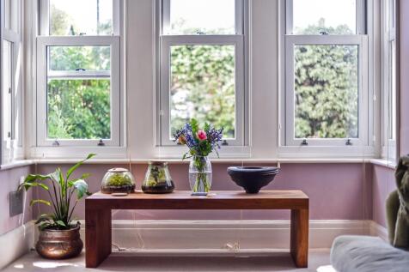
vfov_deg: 27.0
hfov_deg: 39.6
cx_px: 204
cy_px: 136
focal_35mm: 50
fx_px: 568
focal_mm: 50
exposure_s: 1/800
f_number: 1.4
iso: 400
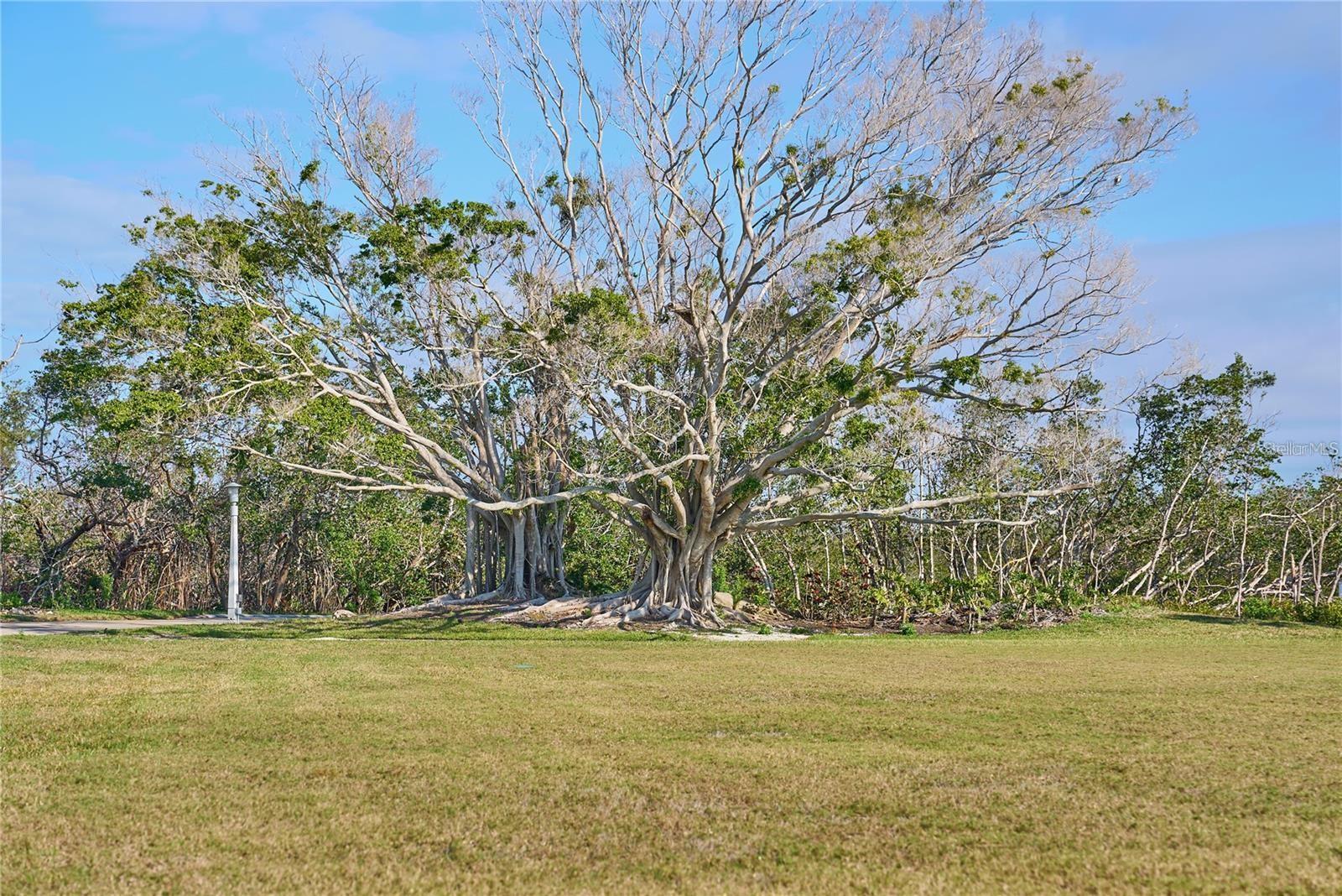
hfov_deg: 28.8
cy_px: 448
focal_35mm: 70
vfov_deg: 19.5
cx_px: 671
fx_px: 2610
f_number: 5.6
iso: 100
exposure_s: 1/500
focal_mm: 70
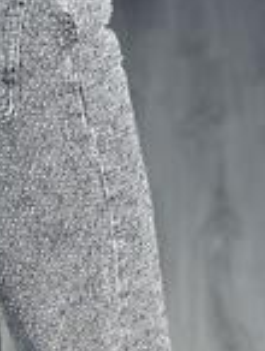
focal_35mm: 166
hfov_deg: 8.9
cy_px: 291
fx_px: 1689
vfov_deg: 11.8
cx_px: 12
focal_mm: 6.86
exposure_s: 1/163
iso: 100
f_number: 1.78
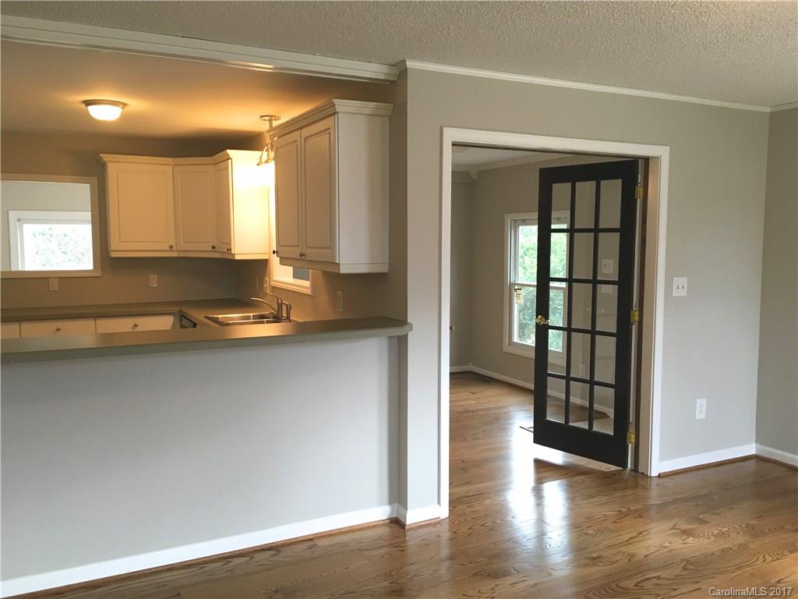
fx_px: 669
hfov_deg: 61.7
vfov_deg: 48.2
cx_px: 399
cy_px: 300
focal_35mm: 29
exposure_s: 1/30
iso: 40
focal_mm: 4.15
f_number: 2.2
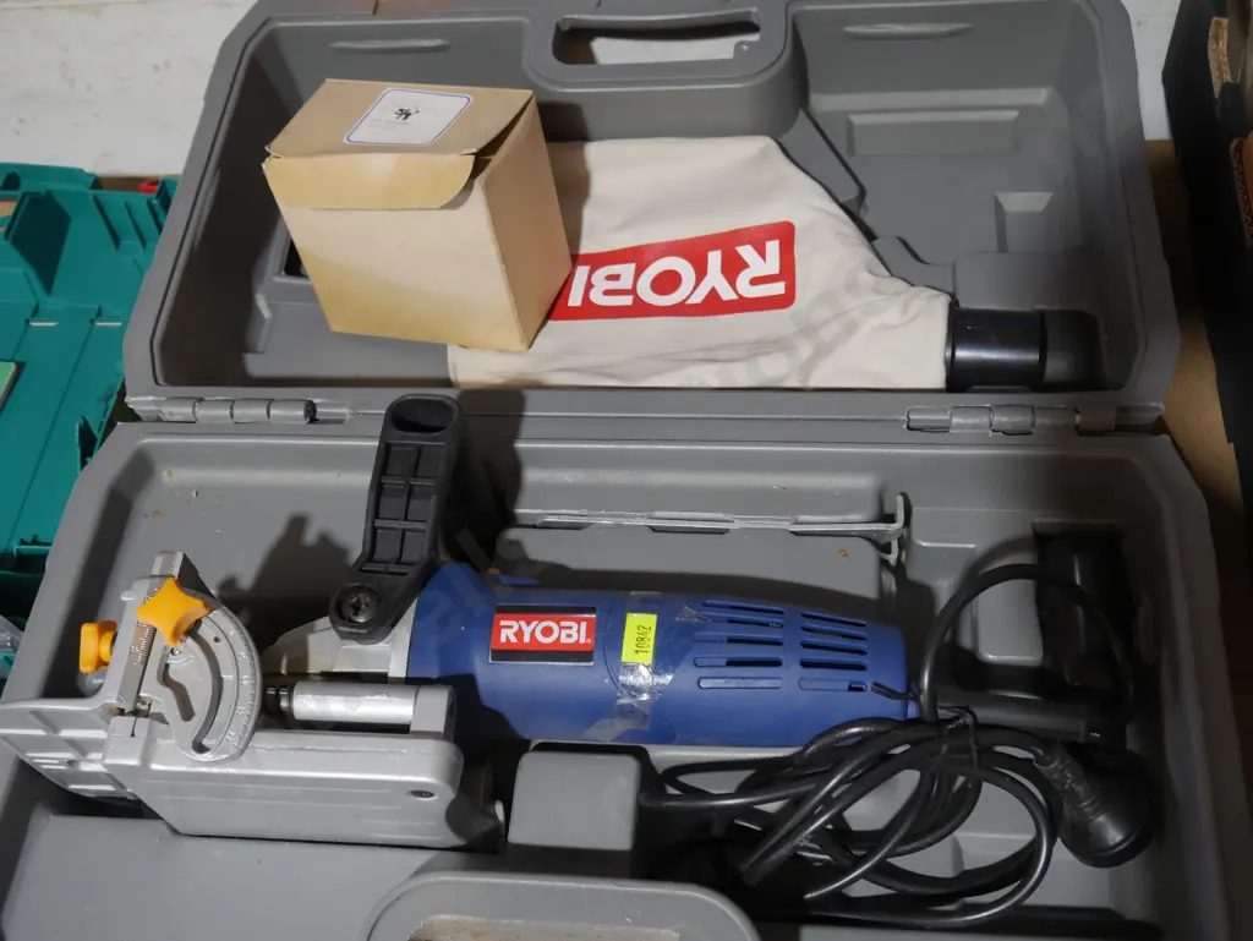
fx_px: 1449
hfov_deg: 46.8
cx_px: 626
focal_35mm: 40
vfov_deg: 36.0
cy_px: 470
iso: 800
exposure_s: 1/60
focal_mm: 20
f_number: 4.4
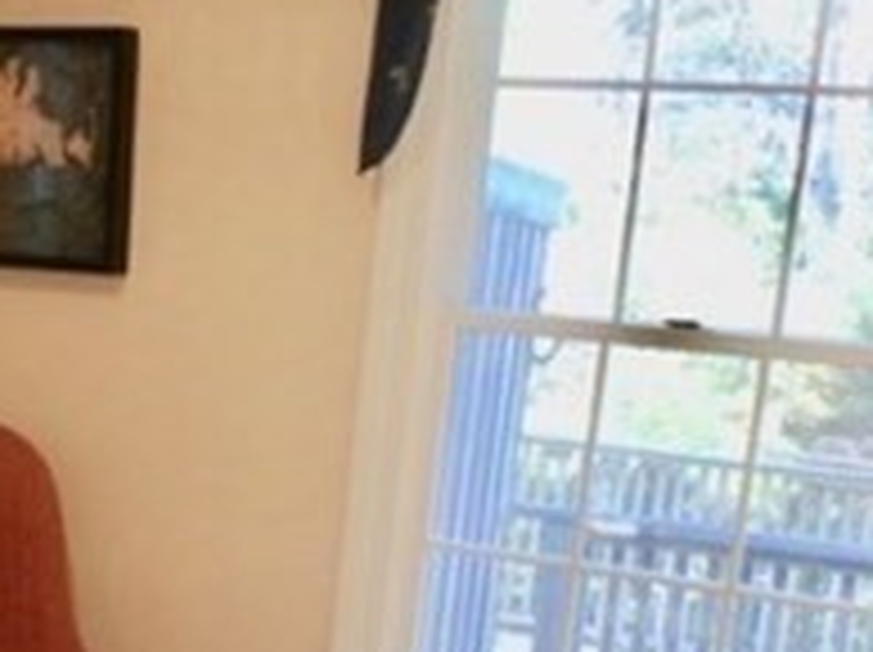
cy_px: 688
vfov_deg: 21.5
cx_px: 83
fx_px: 1637
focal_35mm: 65
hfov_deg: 28.7
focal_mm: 3.7
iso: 200
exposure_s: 1/40
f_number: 3.5
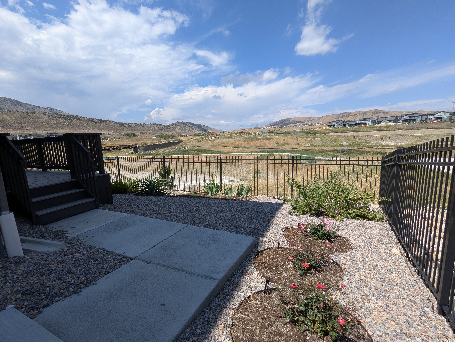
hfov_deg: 94.4
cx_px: 228
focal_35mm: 16
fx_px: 211
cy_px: 171
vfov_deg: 78.2
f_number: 2.2
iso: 52
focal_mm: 2.35
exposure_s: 1/1821
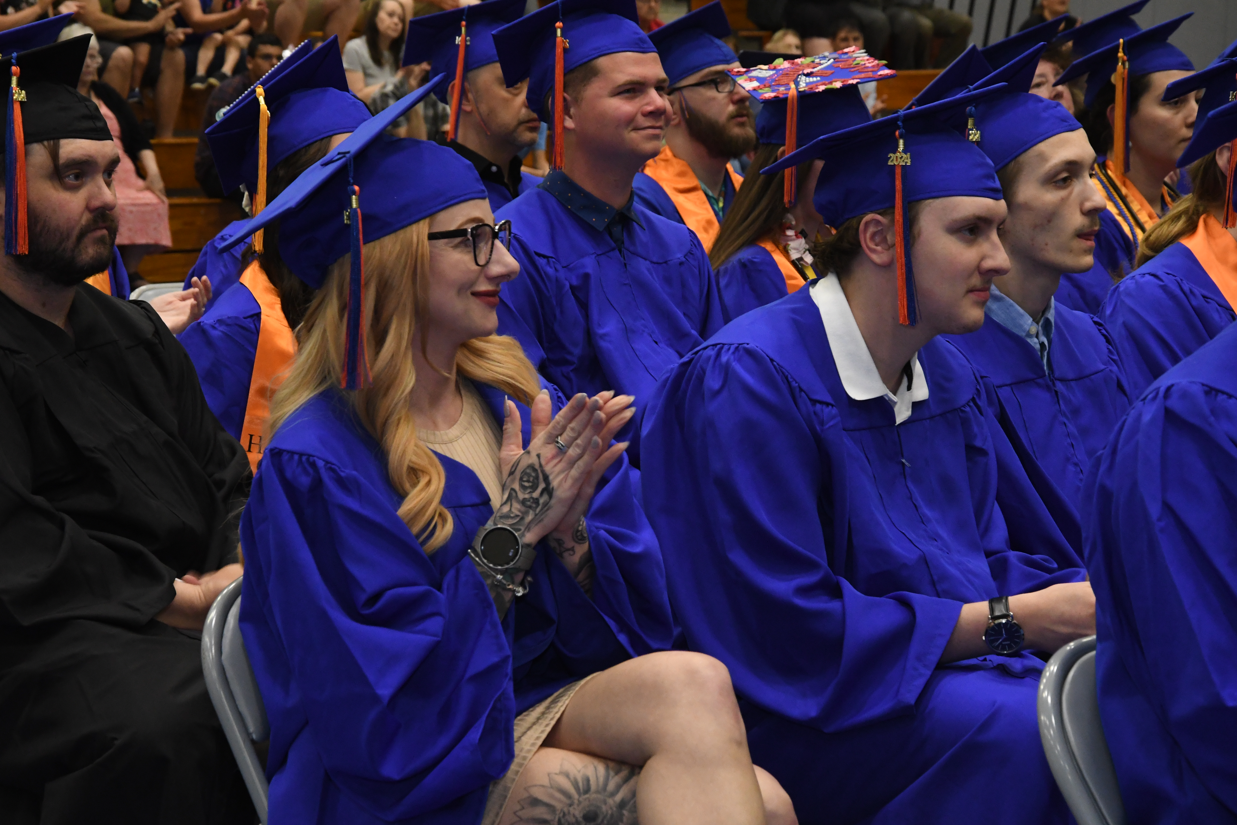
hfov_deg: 19.5
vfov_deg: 13.0
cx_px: 618
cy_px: 412
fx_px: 3608
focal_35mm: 105
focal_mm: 70
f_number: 10
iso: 3200
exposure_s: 1/100
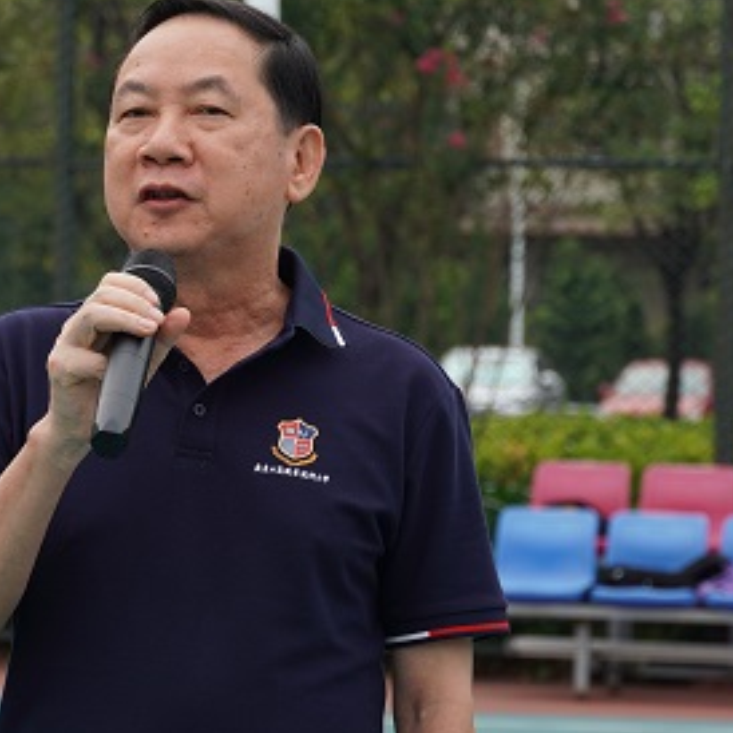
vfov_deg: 10.2
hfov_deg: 10.2
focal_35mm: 172
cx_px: 241
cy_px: 360
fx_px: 4121
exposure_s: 1/125
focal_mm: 74
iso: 100
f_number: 5.6
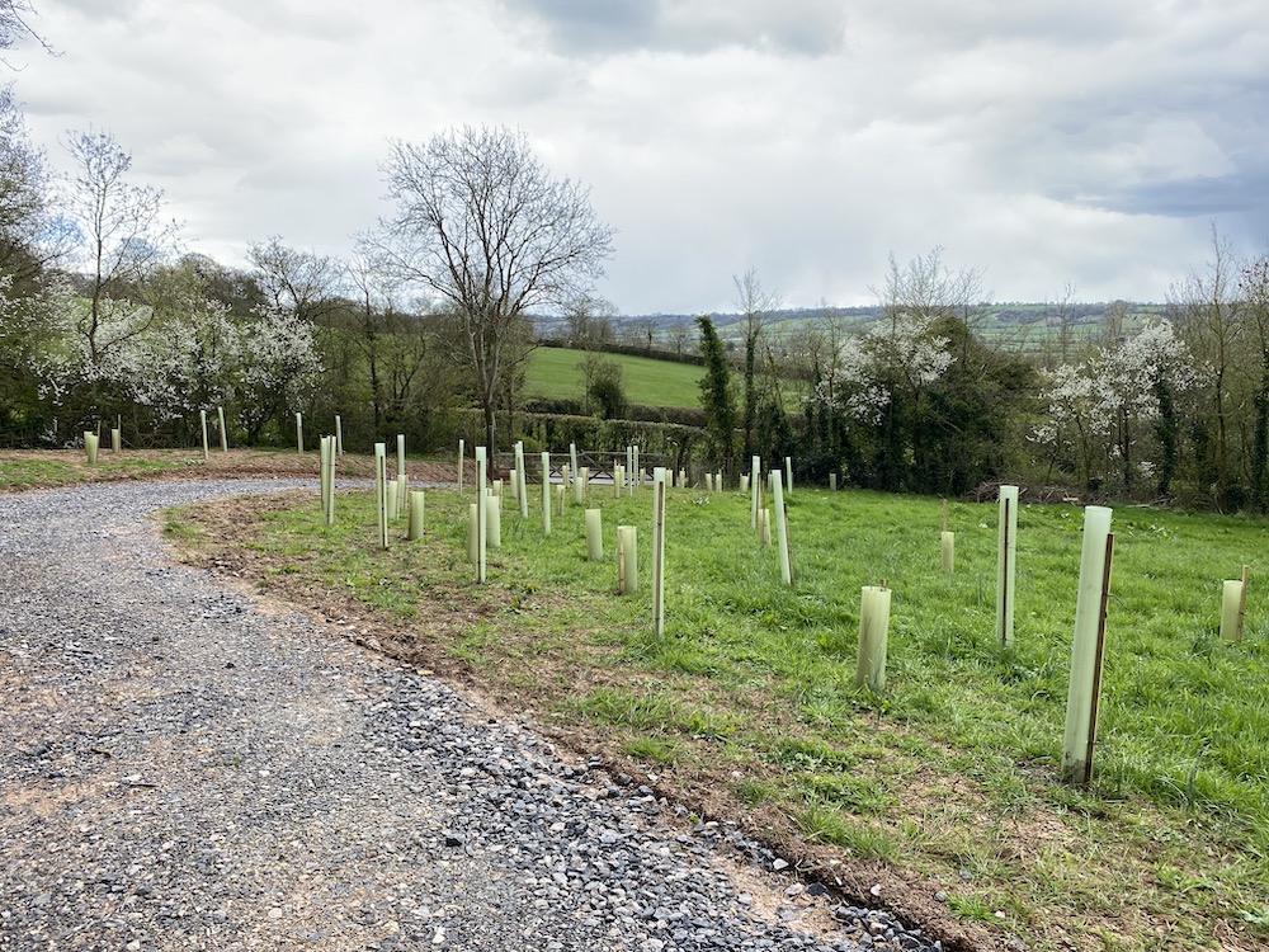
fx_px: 953
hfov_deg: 67.3
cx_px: 634
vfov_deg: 53.1
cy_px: 476
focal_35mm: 26
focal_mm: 4.25
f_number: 1.8
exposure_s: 1/329
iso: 32
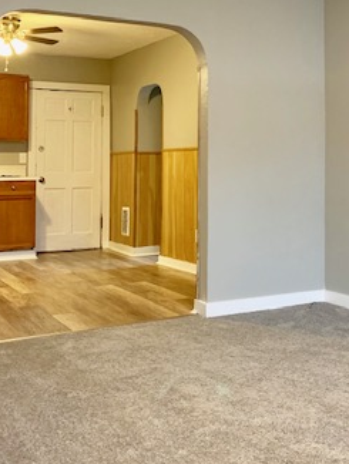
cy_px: 132
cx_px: 258
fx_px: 685
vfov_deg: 36.8
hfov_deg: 28.2
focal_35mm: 51
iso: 250
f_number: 1.8
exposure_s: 1/60
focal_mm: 4.25
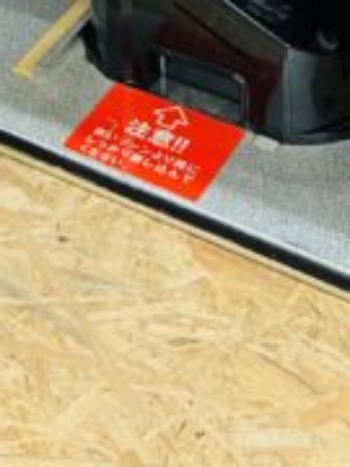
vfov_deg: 15.5
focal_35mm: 106
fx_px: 1429
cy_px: -419
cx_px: -67
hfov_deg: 13.6
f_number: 1.5
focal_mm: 5.7
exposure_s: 1/50
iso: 125
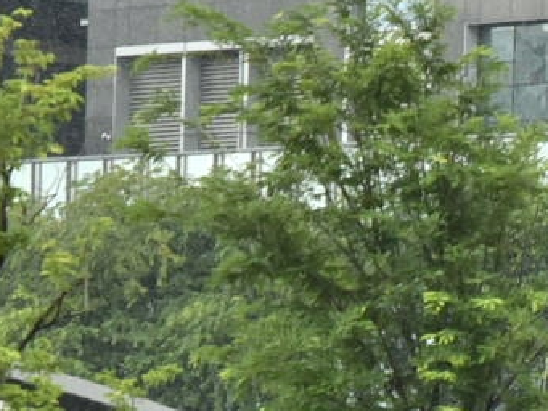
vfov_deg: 3.8
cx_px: 1040
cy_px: 803
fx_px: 6224
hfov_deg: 5.0
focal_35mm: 393
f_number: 4
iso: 1250
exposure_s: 1/200
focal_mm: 86
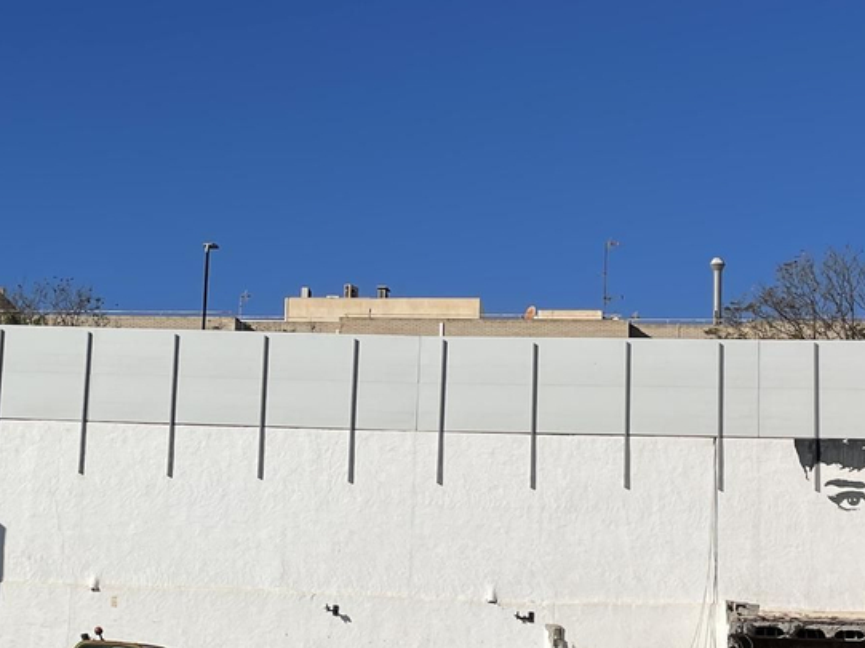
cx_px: 425
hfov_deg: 26.3
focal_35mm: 74
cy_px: 386
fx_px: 1848
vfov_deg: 19.9
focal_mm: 5.1
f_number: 1.6
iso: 32
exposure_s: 1/9174
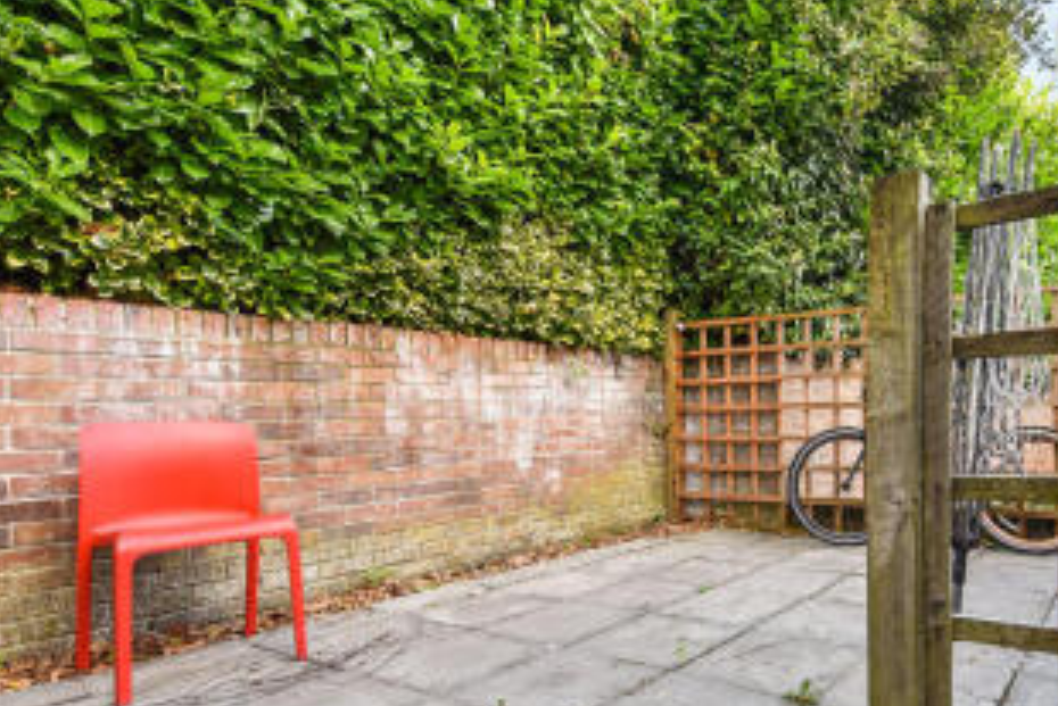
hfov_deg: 71.6
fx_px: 676
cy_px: 418
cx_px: 775
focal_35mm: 23
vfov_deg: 54.8
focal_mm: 15
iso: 400
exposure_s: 1/80
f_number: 8
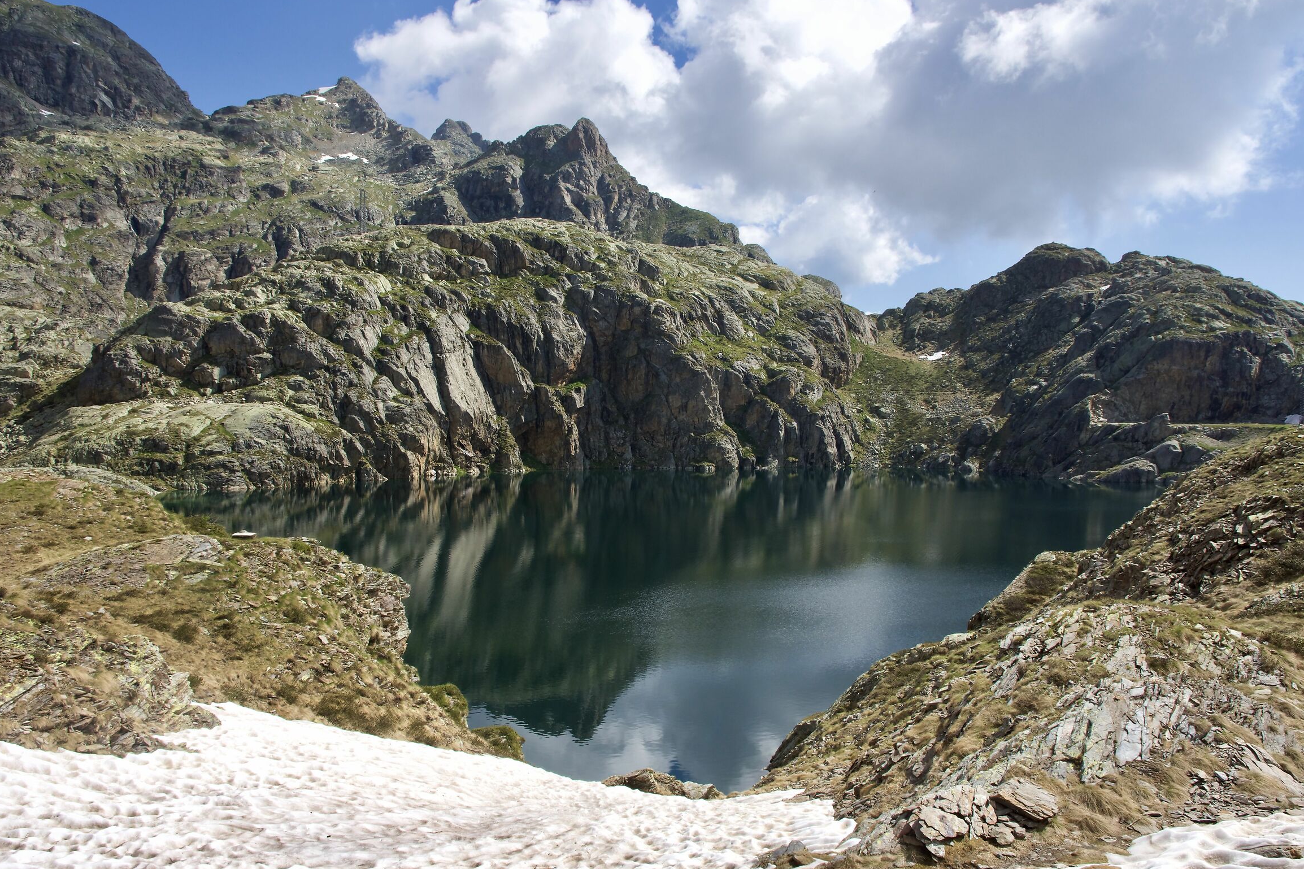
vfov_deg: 48.7
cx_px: 635
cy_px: 436
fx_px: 960
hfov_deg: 68.3
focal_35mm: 27
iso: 160
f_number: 11
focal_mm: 17
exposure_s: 1/320
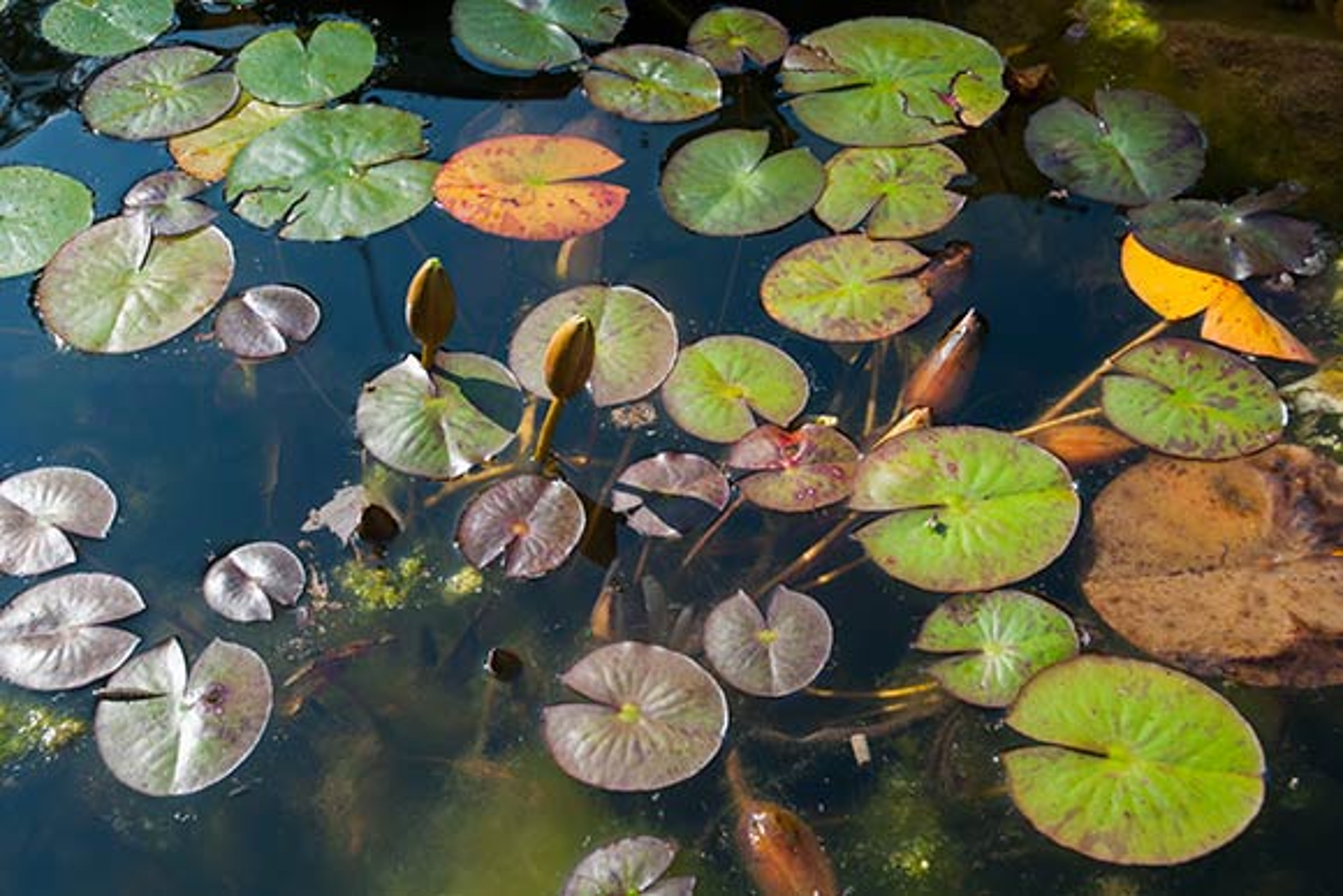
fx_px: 1959
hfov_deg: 37.8
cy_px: 448
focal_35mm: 52
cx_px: 672
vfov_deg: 25.8
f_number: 9
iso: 400
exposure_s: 1/400
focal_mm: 35
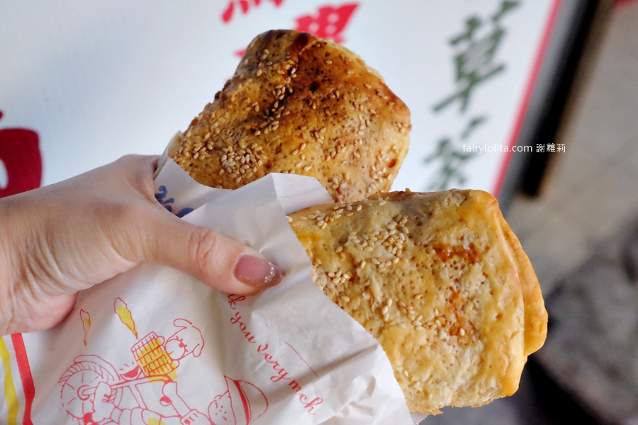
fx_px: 620
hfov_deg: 54.4
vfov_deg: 37.9
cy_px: 212
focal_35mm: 35
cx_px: 319
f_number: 3.6
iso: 4000
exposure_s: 1/1000
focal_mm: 23
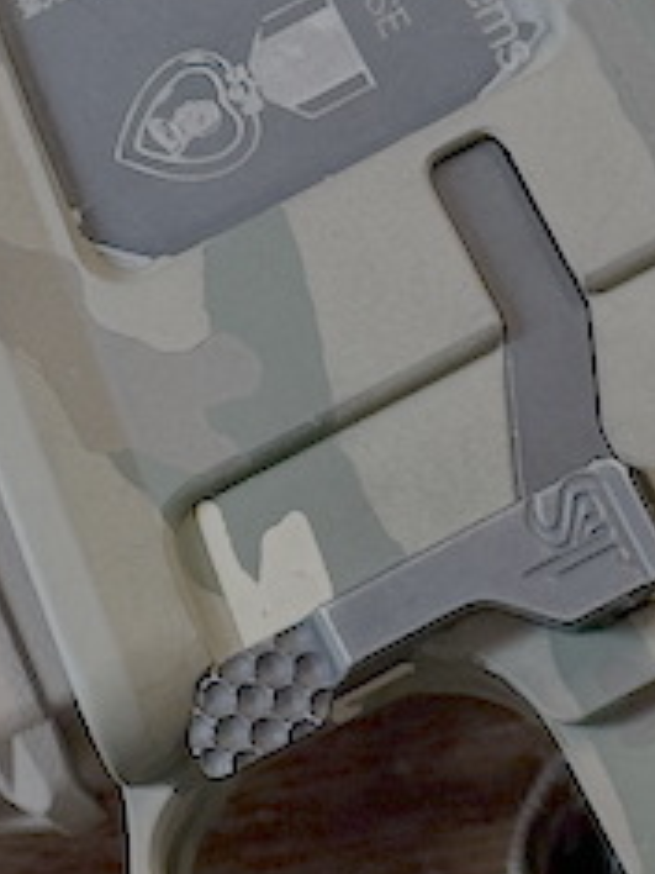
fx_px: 6837
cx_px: 89
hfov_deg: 5.5
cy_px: -46
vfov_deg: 7.3
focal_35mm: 271
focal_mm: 6.76
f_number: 1.78
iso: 125
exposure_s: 1/60
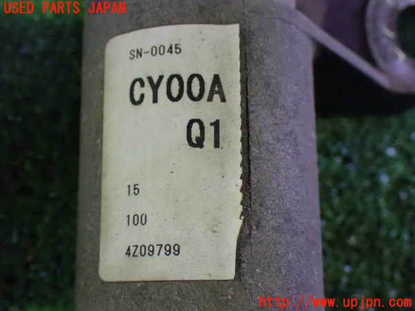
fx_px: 647
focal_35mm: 54
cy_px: 156
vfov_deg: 27.0
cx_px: 208
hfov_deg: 35.5
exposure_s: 1/30
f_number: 3.3
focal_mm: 9.65
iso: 1600
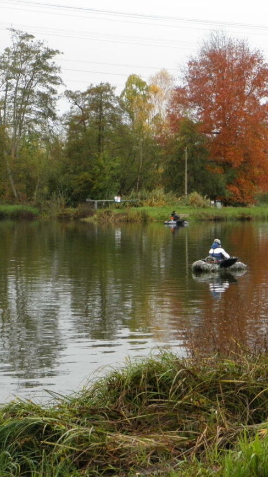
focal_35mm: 86
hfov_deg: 13.8
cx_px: 292
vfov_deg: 24.7
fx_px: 1086
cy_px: 239
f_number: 4.1
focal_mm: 10.6
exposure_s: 1/50
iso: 250
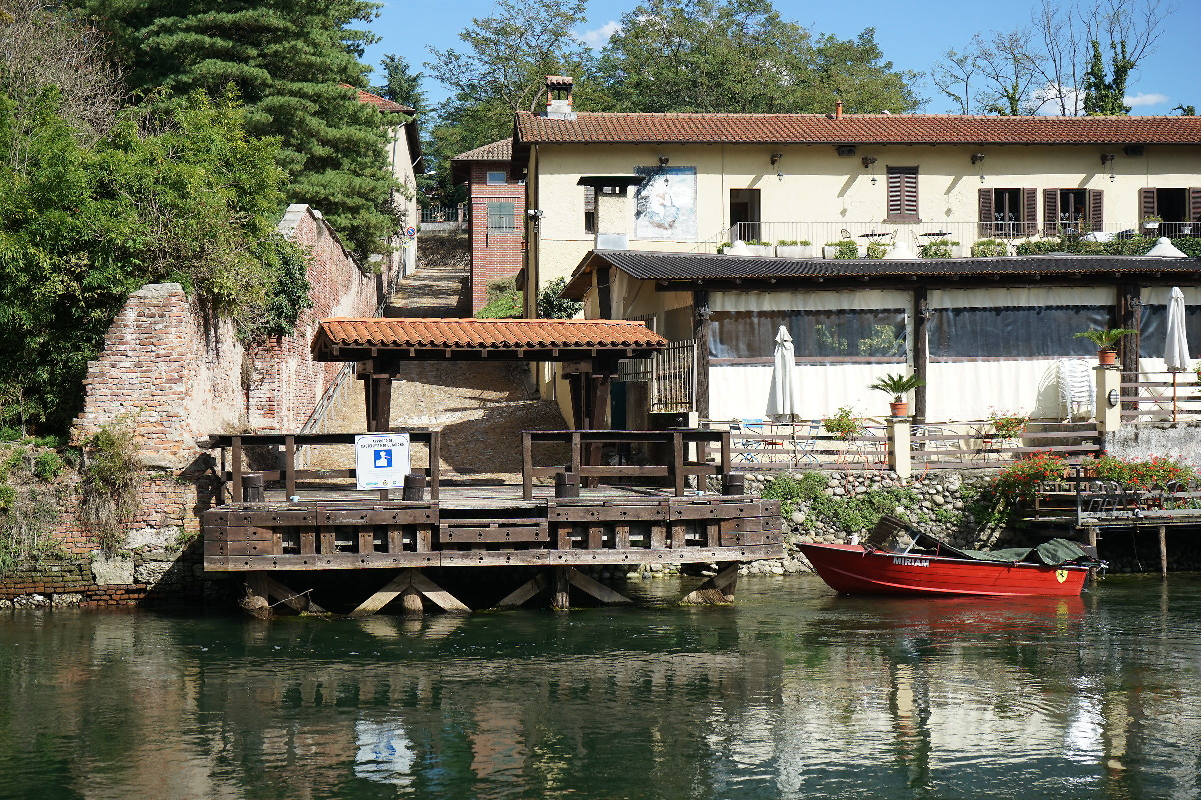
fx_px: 1668
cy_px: 400
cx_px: 600
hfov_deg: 39.6
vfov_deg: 27.0
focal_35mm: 50
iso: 200
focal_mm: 50
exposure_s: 1/400
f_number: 8
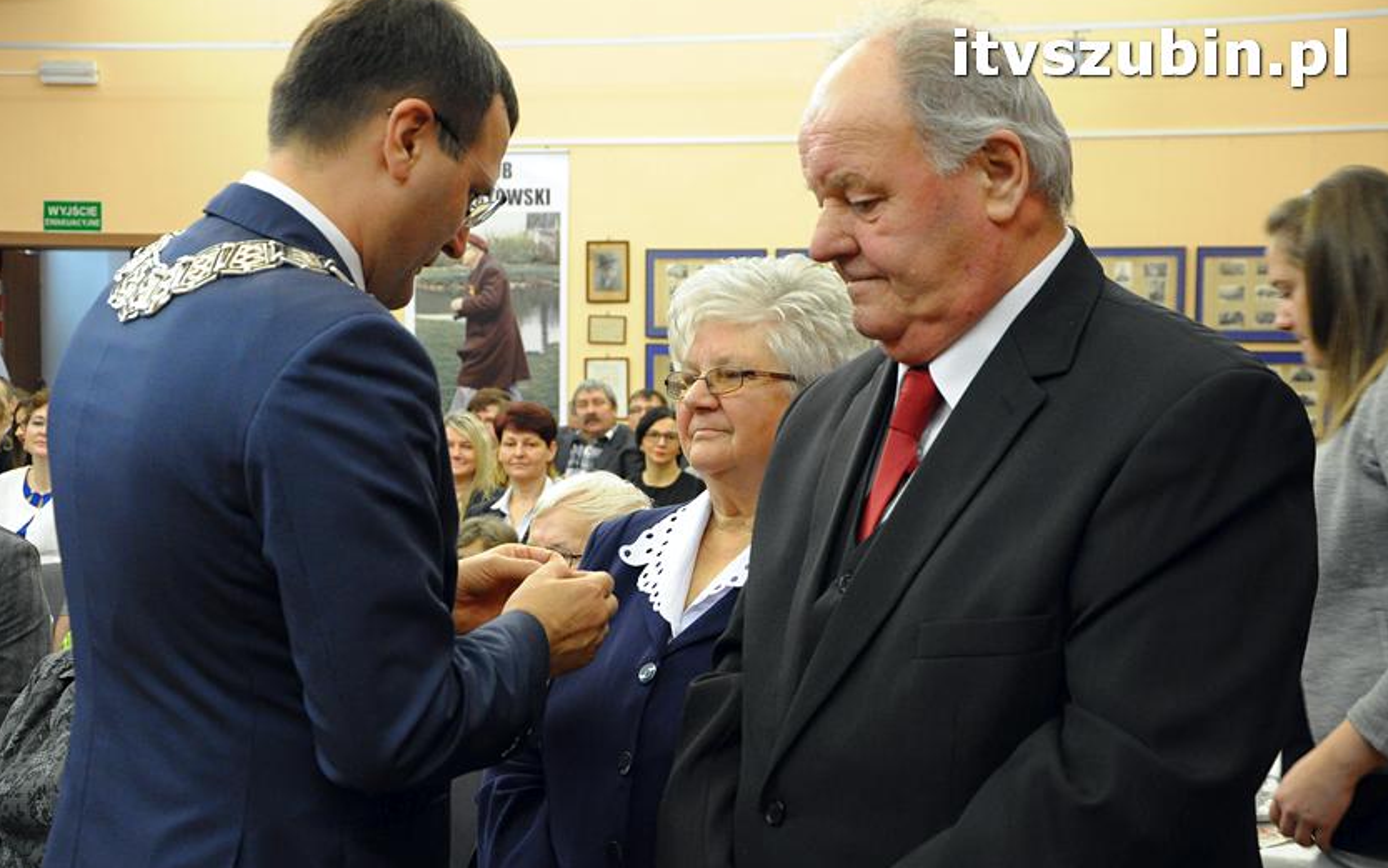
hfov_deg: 38.2
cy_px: 446
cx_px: 698
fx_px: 2005
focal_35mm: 53
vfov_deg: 24.4
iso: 2500
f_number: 5.6
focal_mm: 34
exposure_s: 1/80
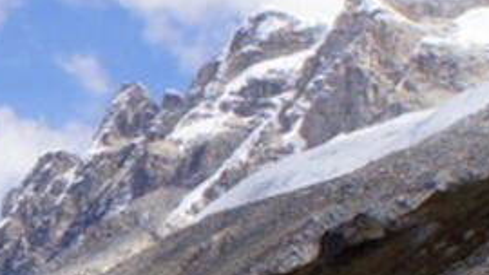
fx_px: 3061
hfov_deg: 8.2
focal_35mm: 236
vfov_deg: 5.0
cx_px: -808
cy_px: 585
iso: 100
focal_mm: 25.8
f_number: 11
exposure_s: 1/100
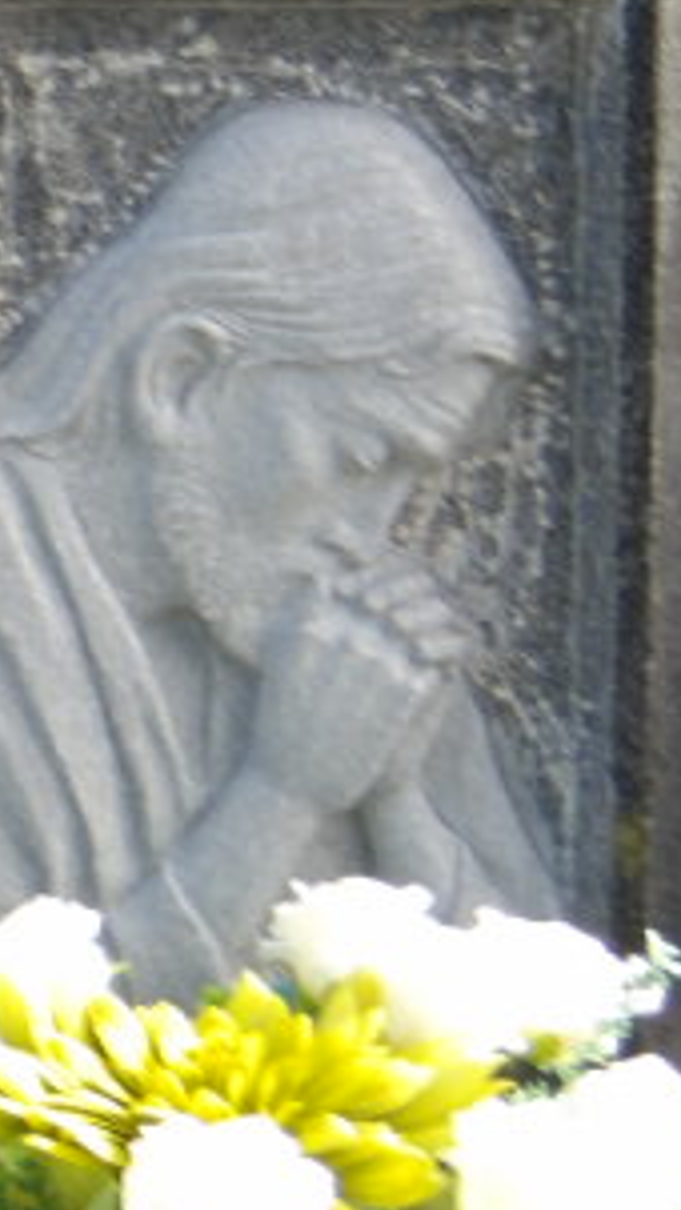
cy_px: 557
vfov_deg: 8.7
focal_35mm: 249
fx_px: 7989
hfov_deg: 4.8
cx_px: -489
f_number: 6.6
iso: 100
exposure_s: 1/76
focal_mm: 19.6
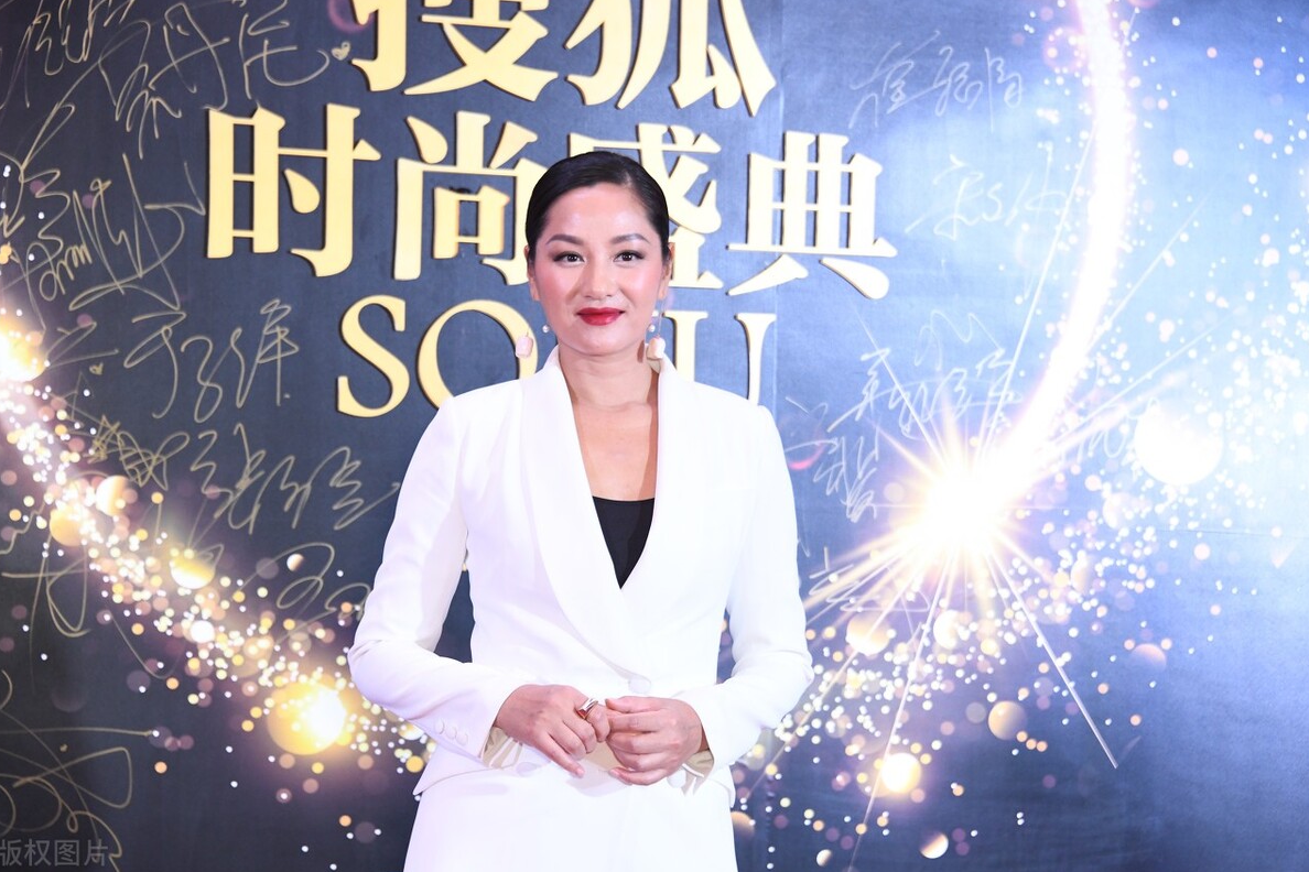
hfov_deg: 20.2
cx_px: 651
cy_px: 436
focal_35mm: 101
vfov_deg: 13.6
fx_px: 3672
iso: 3200
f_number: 6.3
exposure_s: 1/250
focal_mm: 100
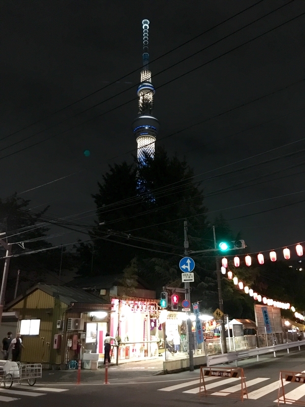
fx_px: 341
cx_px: 152
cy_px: 204
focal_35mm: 29
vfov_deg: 61.7
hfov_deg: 48.2
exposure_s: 1/15
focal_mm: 4.15
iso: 640
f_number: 2.2
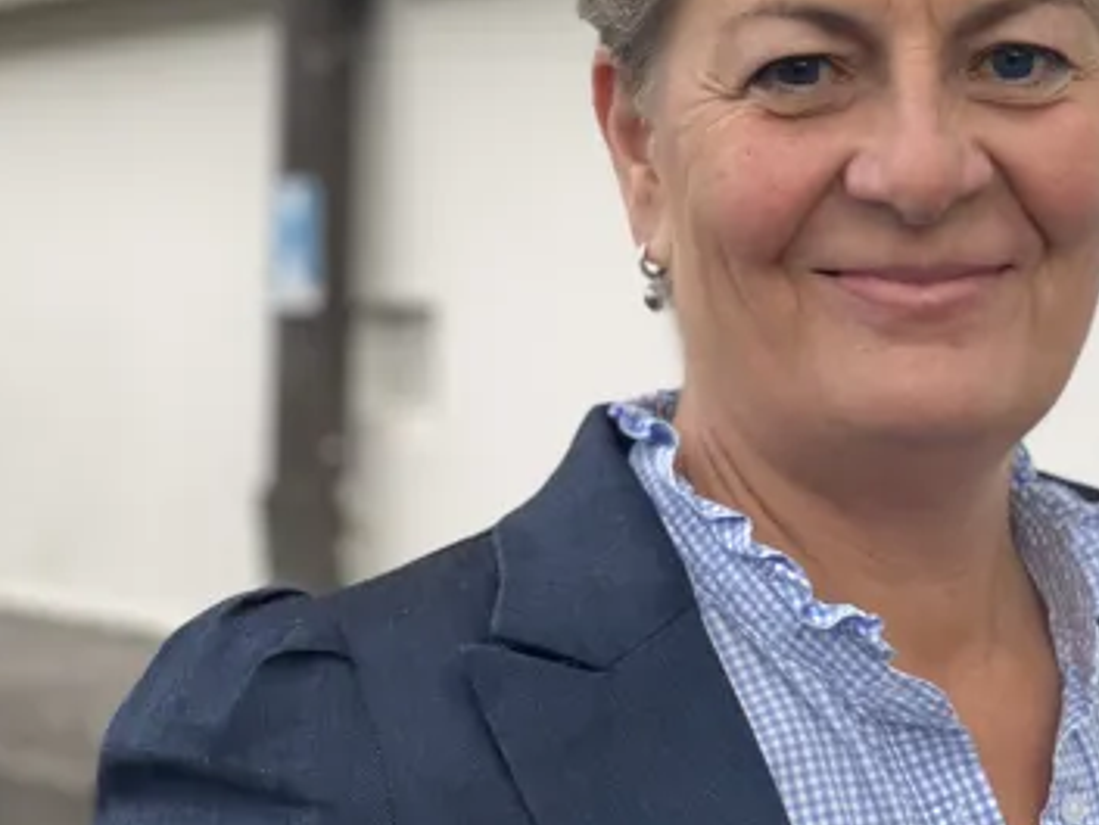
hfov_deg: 18.4
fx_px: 3366
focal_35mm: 106
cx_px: 831
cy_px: 386
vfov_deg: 14.0
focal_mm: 6
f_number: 2
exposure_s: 1/122
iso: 32
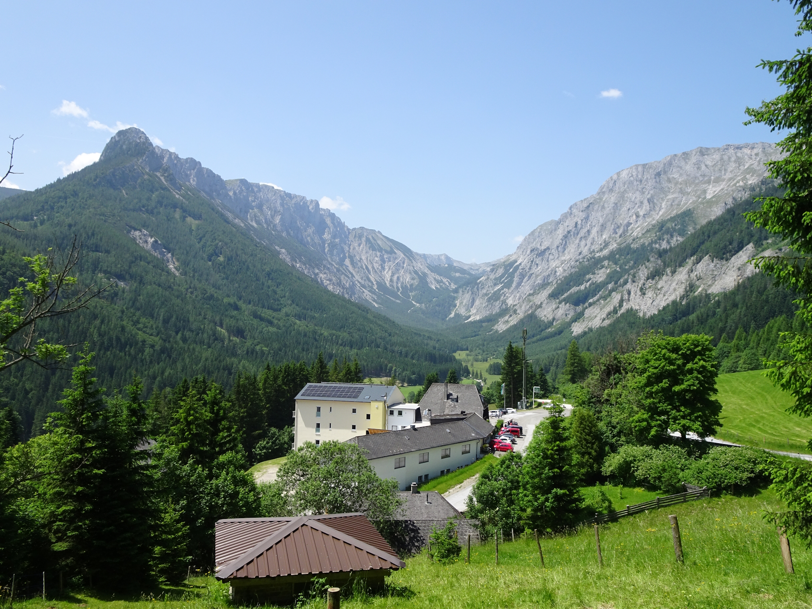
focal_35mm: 29
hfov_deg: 61.7
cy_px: 304
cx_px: 406
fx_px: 680
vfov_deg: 48.2
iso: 80
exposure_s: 1/640
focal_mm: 4.92
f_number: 3.5
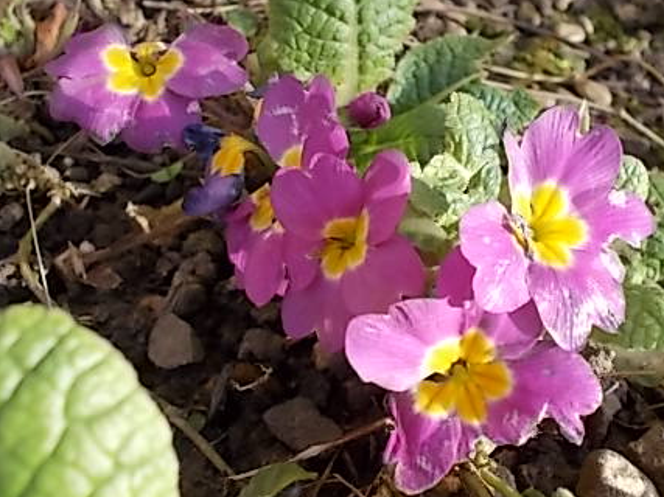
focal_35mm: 45
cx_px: 420
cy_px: 228
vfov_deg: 32.2
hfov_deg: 41.7
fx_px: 863
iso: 80
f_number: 3.4
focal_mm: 5.3
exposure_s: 1/200
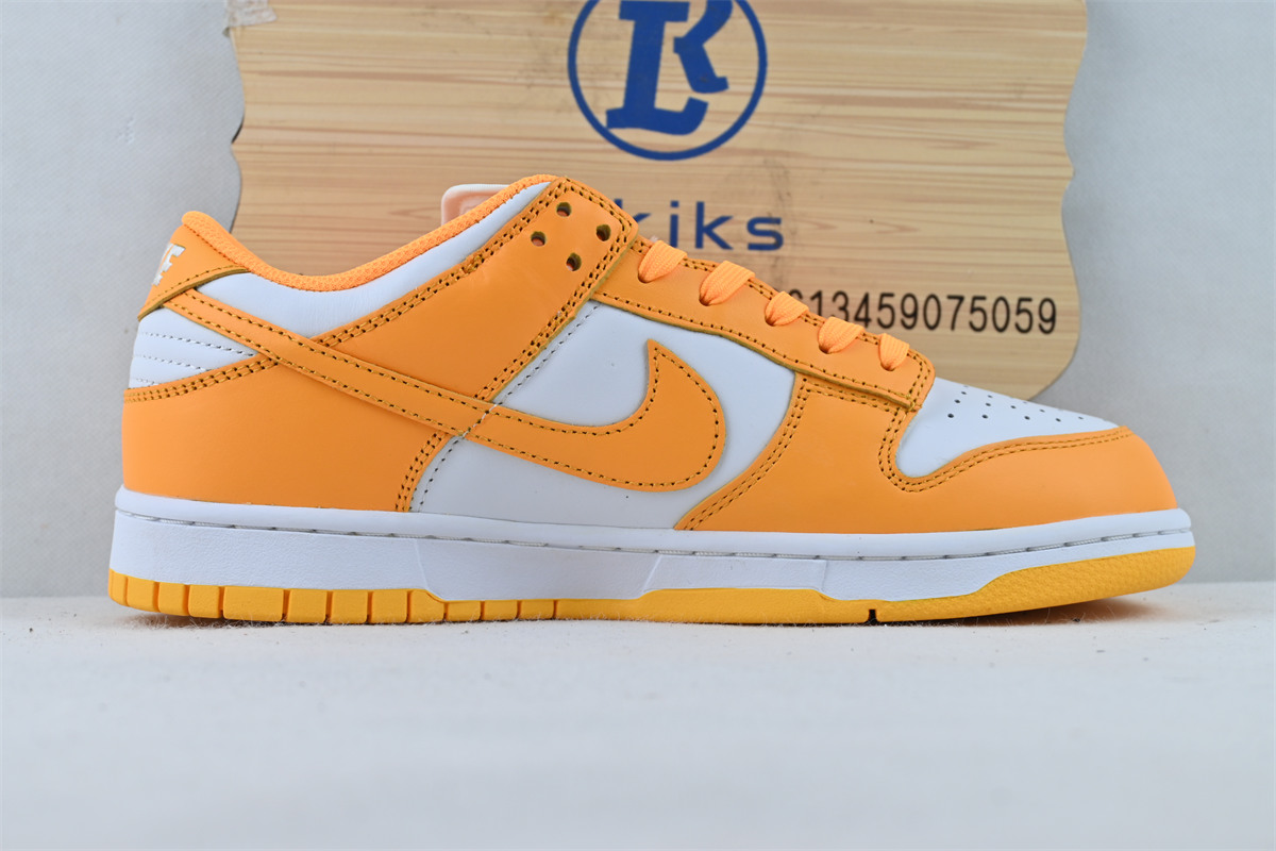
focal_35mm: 50
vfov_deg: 27.3
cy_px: 426
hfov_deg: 40.0
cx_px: 638
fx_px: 1754
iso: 100
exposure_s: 1/80
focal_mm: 33
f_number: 5
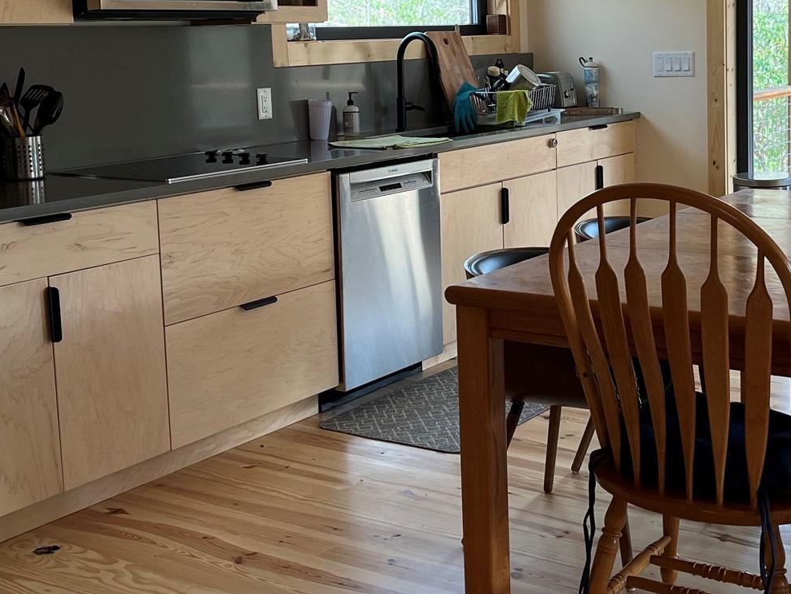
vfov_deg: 26.8
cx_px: 505
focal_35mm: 54
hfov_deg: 35.3
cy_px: 166
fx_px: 1234
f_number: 1.6
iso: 64
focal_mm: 5.1
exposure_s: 1/60
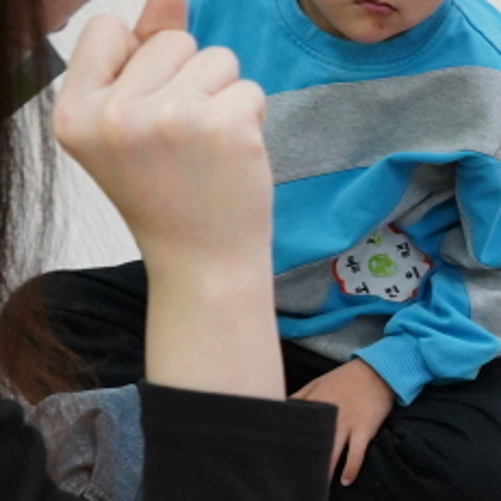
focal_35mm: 129
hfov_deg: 12.6
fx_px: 2112
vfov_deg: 13.5
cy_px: 313
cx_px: 837
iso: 2500
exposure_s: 1/125
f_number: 5.6
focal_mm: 28
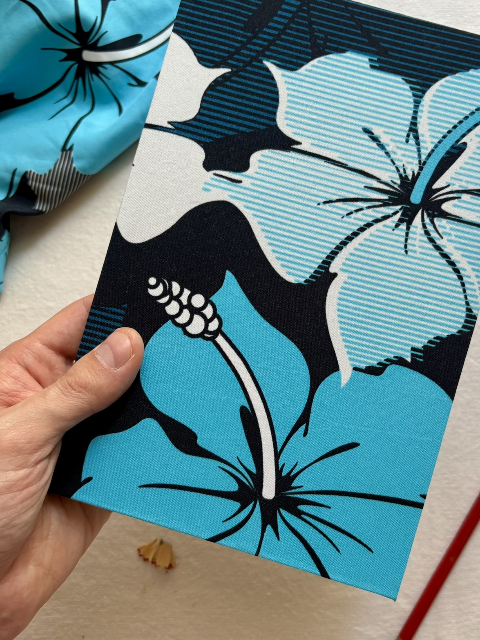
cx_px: 301
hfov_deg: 41.5
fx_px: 628
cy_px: 343
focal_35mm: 34
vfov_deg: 53.9
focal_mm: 5.96
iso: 100
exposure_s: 1/122
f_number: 1.6
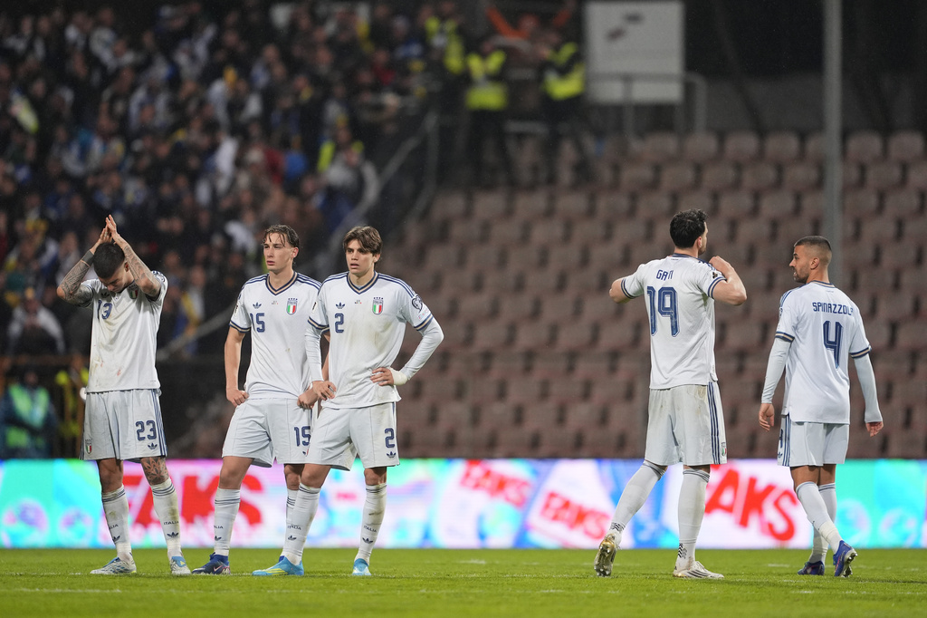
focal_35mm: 400
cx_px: 464
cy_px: 309
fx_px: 10296
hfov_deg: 5.2
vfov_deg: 3.4
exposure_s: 1/1250
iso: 2500
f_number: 2.8
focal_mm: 400
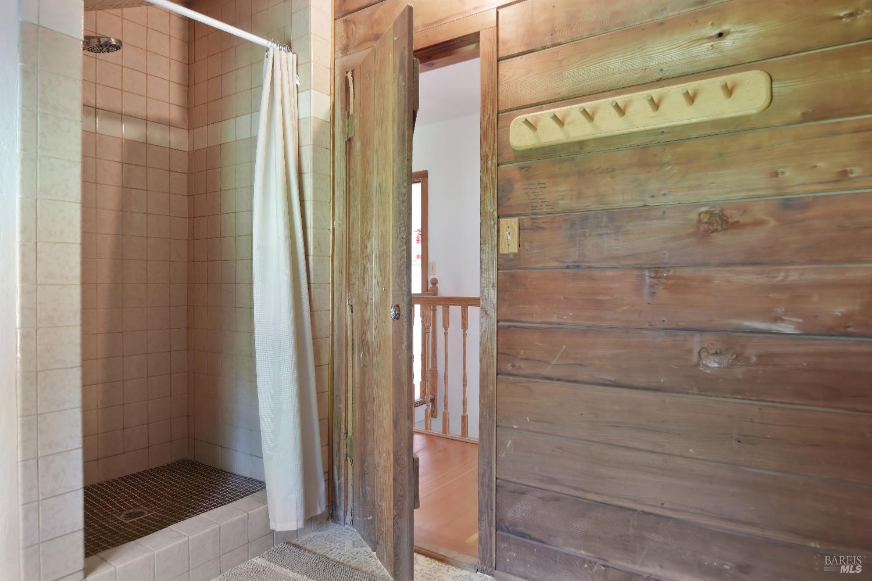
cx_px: 436
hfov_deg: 81.2
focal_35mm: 21
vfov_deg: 59.5
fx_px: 509
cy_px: 290
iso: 100
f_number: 2.8
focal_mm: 14
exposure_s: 1/2.5
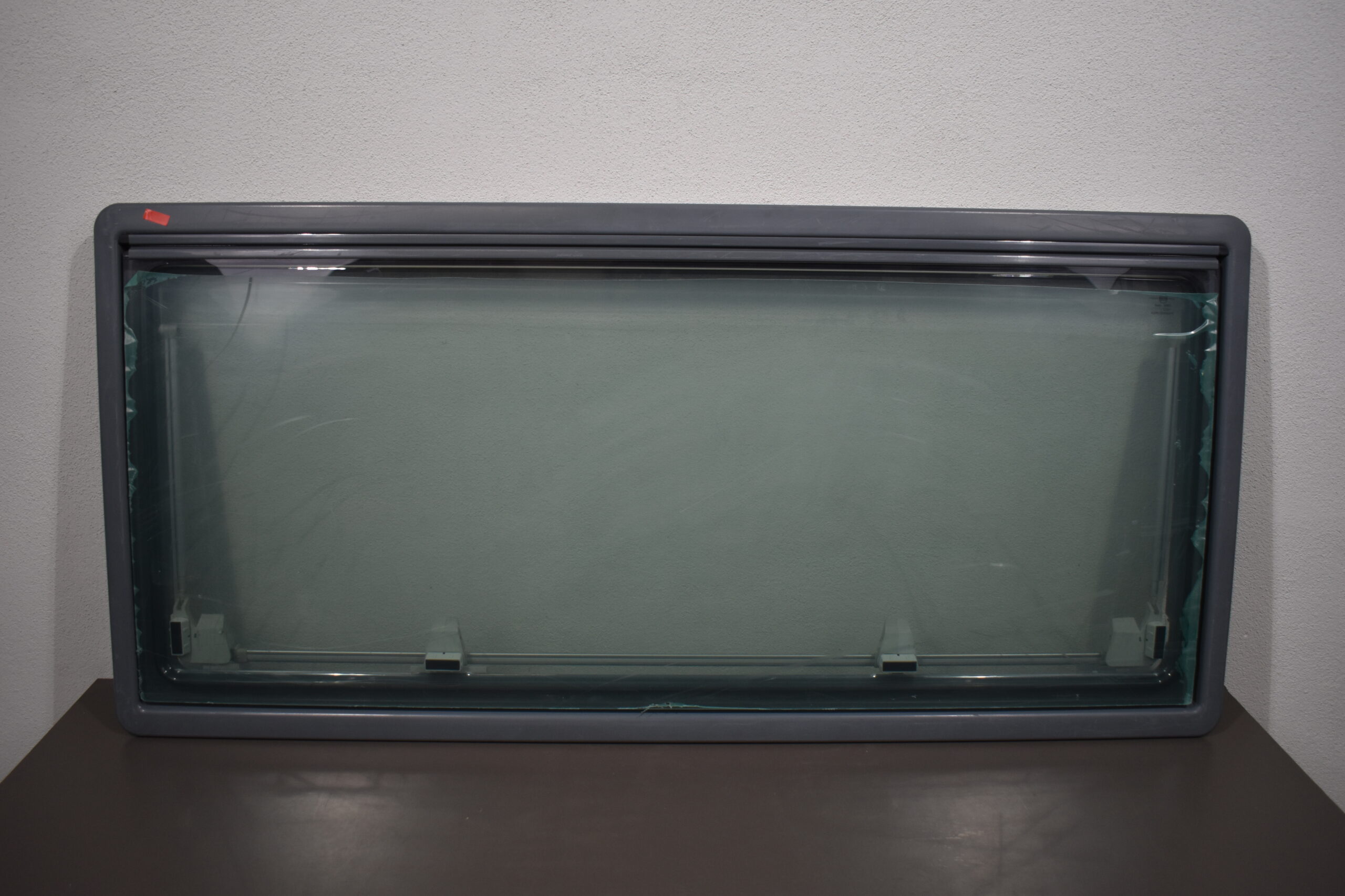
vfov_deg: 43.6
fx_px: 1121
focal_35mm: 30
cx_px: 672
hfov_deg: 61.9
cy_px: 448
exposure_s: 1/250
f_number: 3.8
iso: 500
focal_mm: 20
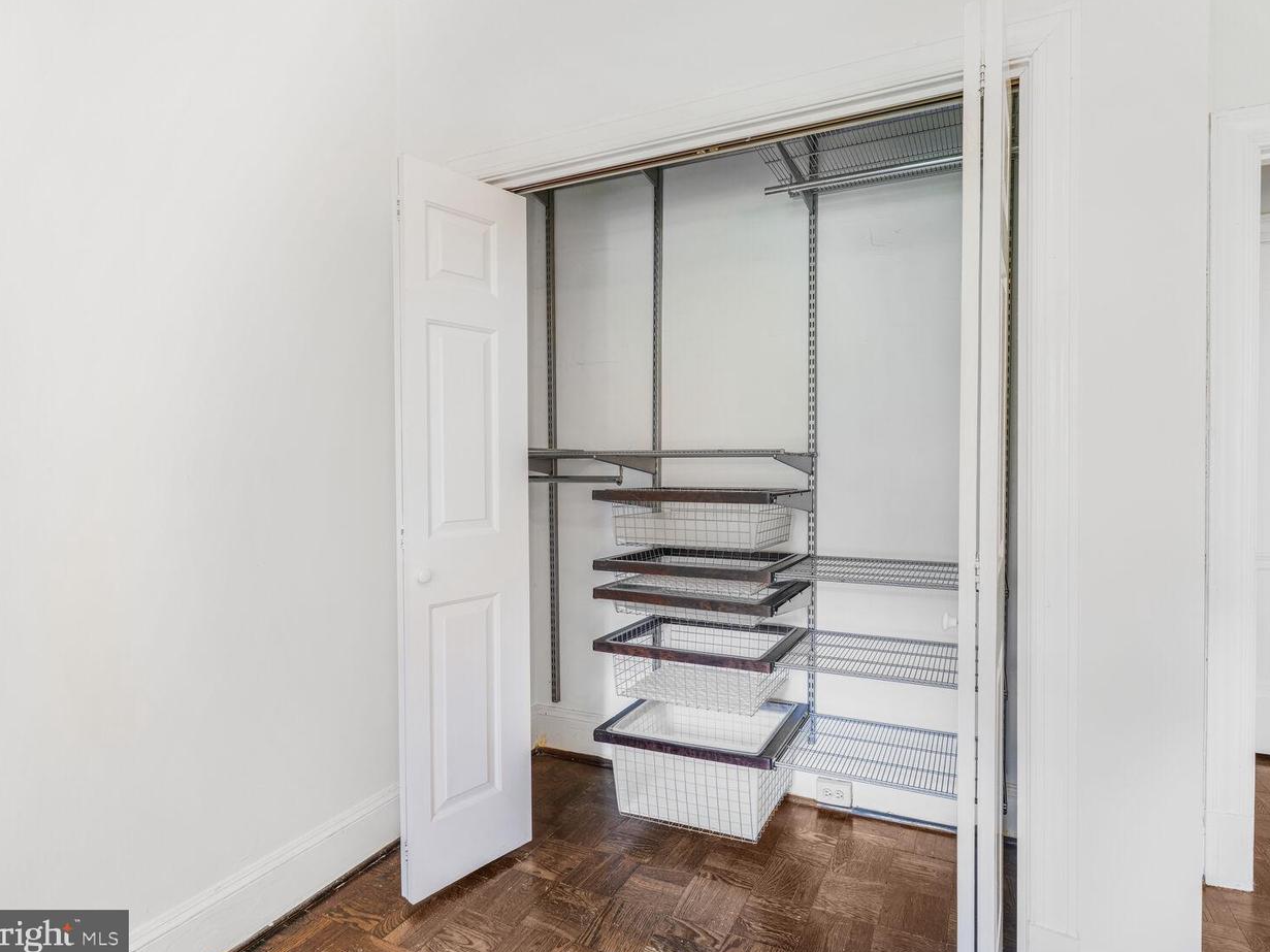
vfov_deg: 71.6
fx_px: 660
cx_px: 711
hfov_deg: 87.4
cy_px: 467
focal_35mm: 18
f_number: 8
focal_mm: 16
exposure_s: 2.5
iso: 200
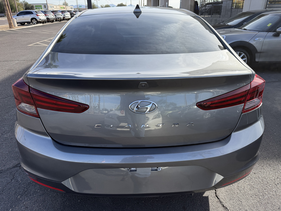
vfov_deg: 56.8
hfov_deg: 71.6
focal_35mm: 24
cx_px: 140
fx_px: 195
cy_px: 106
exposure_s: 1/1812
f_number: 1.78
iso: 100
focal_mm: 6.76
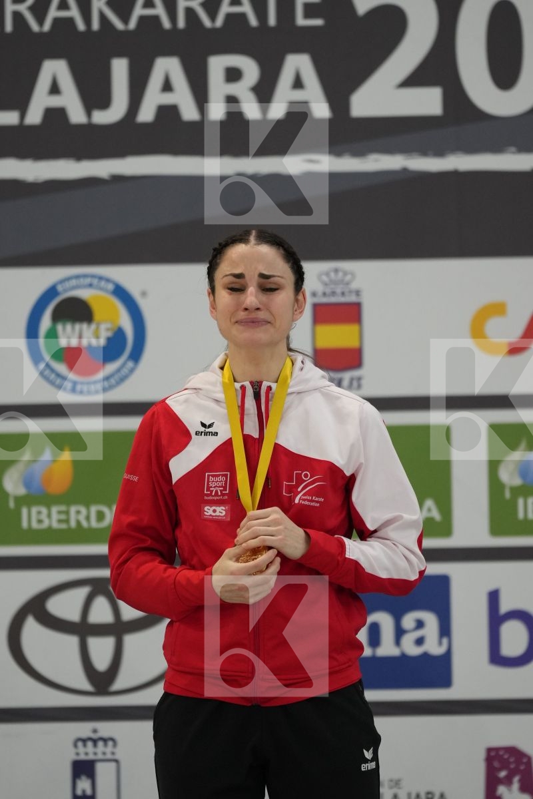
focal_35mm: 300
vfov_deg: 6.9
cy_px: 400
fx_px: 6662
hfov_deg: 4.6
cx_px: 266
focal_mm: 200
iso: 1600
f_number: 2.8
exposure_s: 1/500
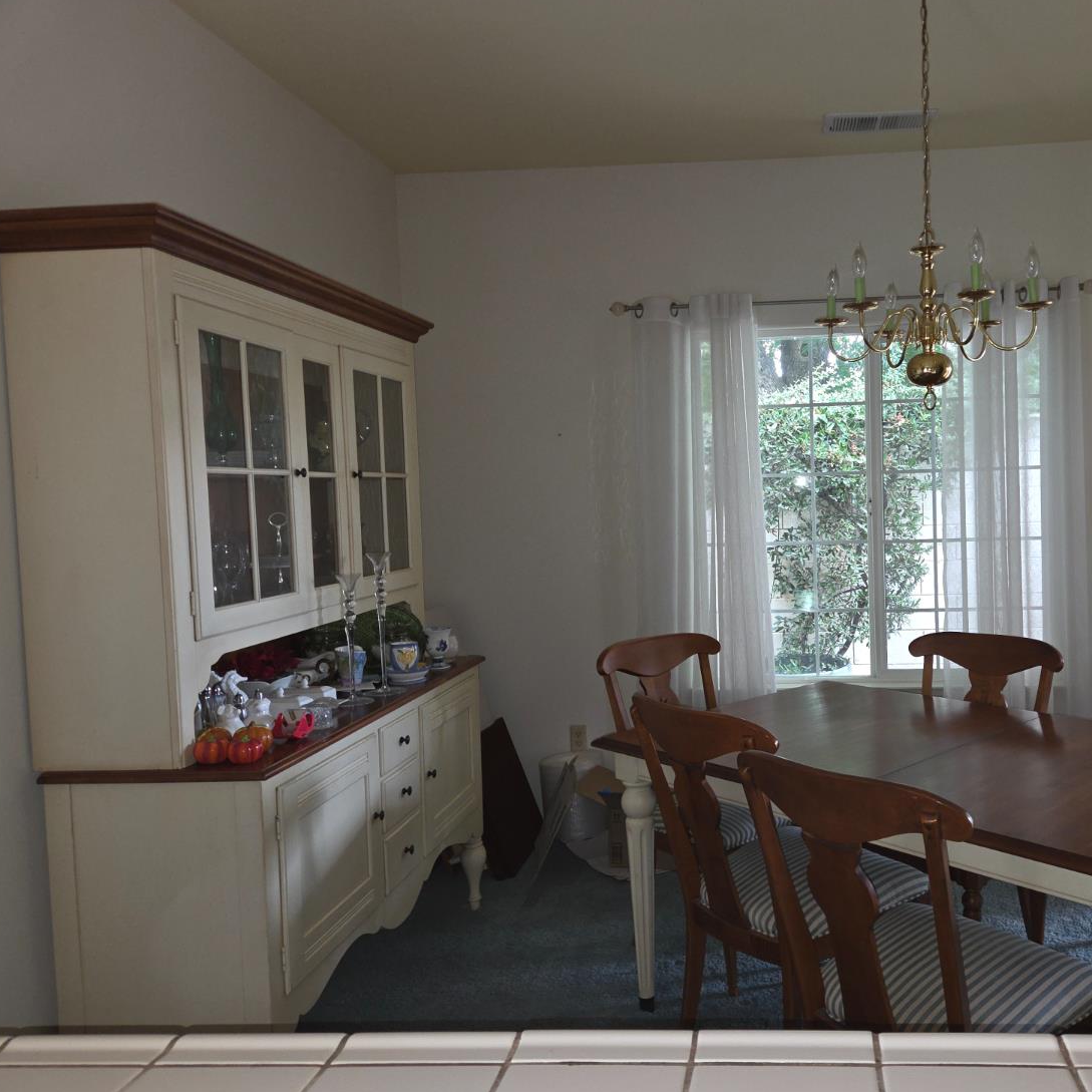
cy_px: 537
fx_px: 999
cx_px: 737
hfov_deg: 56.0
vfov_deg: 57.3
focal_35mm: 28
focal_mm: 5.4
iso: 125
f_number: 1.8
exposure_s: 1/24
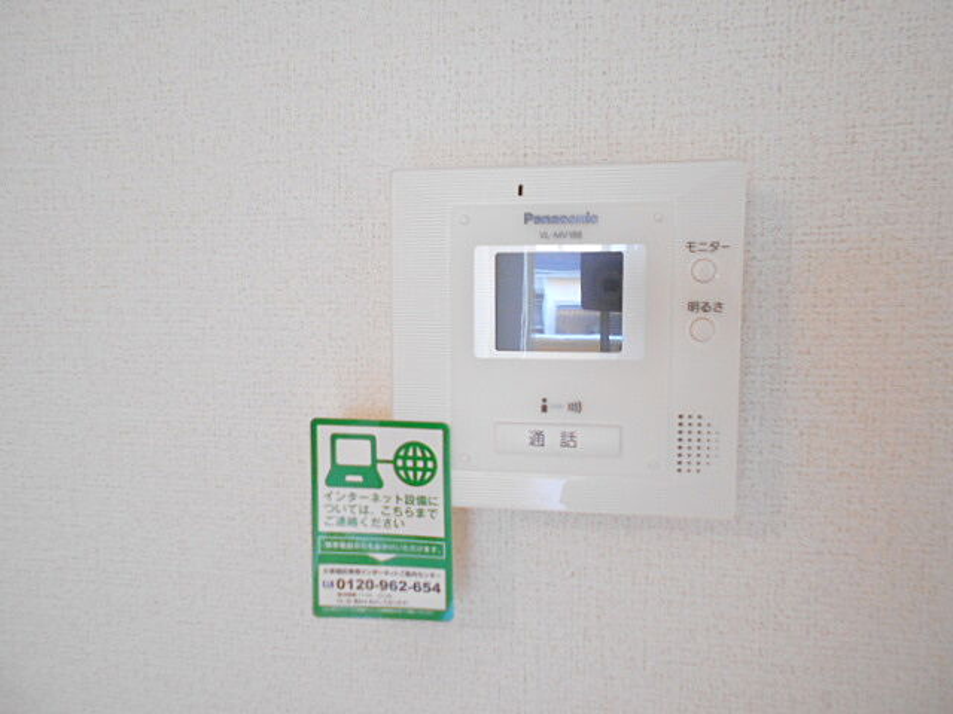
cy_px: 357
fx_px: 716
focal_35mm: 26
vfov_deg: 53.1
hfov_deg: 67.3
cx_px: 476
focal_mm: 4.6
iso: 400
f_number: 3.2
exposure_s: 1/20
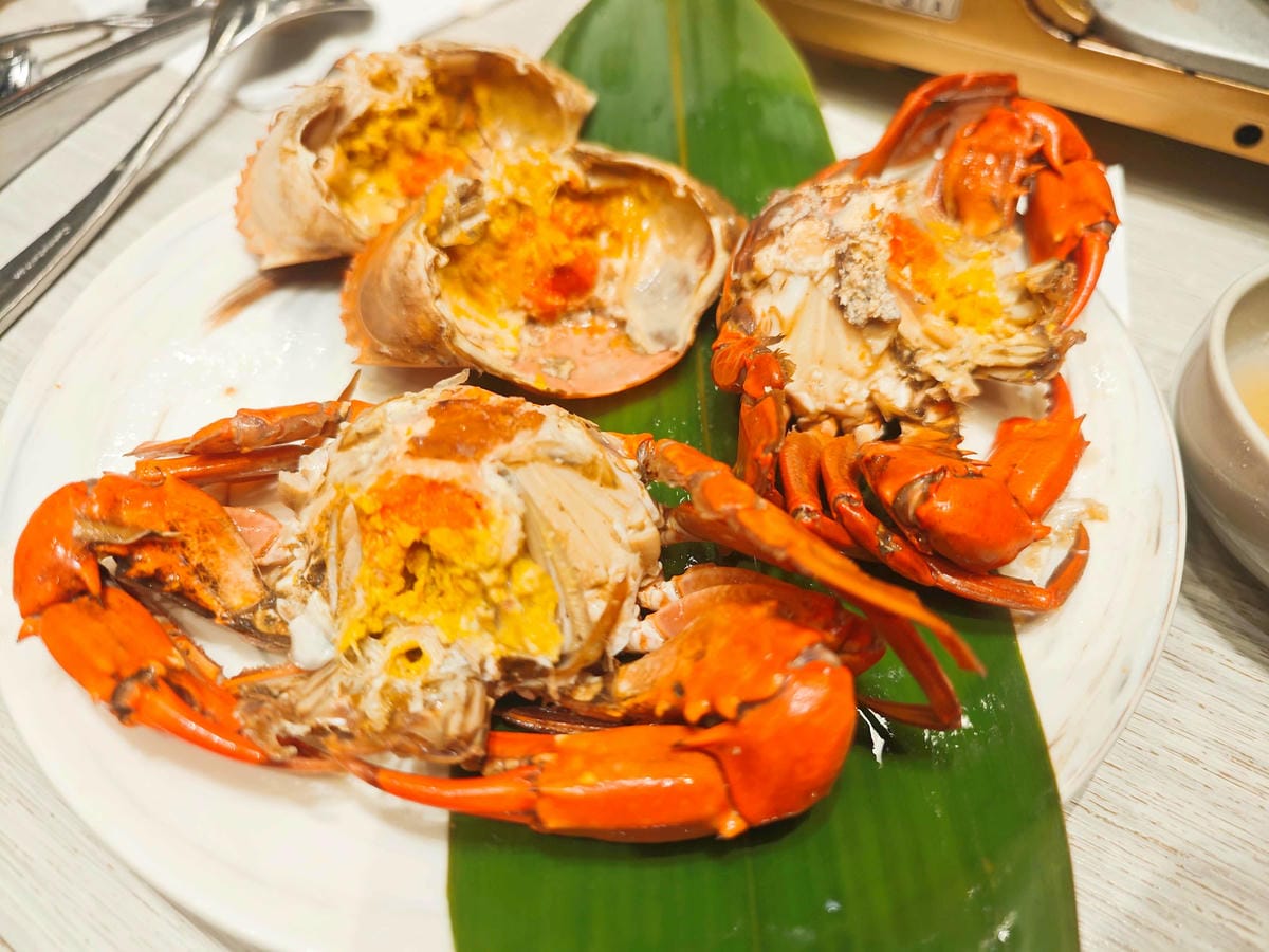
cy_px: 476
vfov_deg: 58.9
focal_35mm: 23
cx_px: 634
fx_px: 843
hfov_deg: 73.9
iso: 500
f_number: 2
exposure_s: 1/120
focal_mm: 8.72
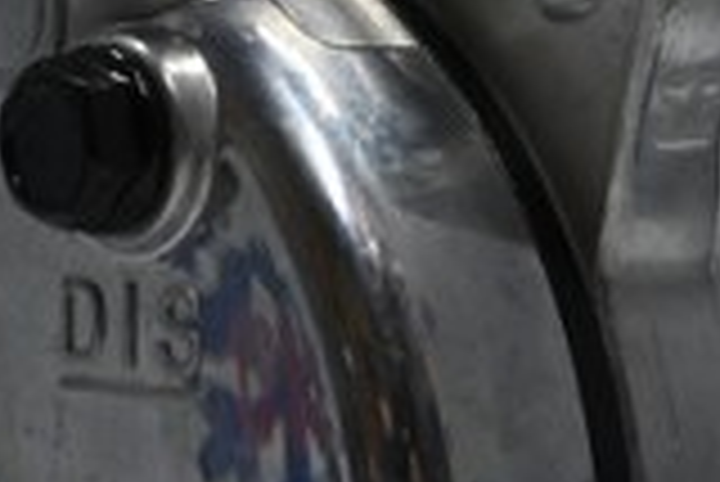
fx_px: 3753
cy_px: 259
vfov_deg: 7.3
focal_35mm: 188
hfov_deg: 10.9
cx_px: 729
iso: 720
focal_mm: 25
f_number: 4.2
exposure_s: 1/125
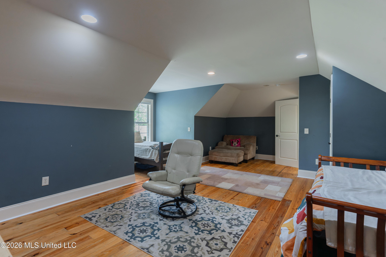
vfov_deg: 70.4
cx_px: 193
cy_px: 128
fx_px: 182
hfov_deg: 93.3
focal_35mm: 17
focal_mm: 17
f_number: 6.3
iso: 500
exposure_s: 1/15
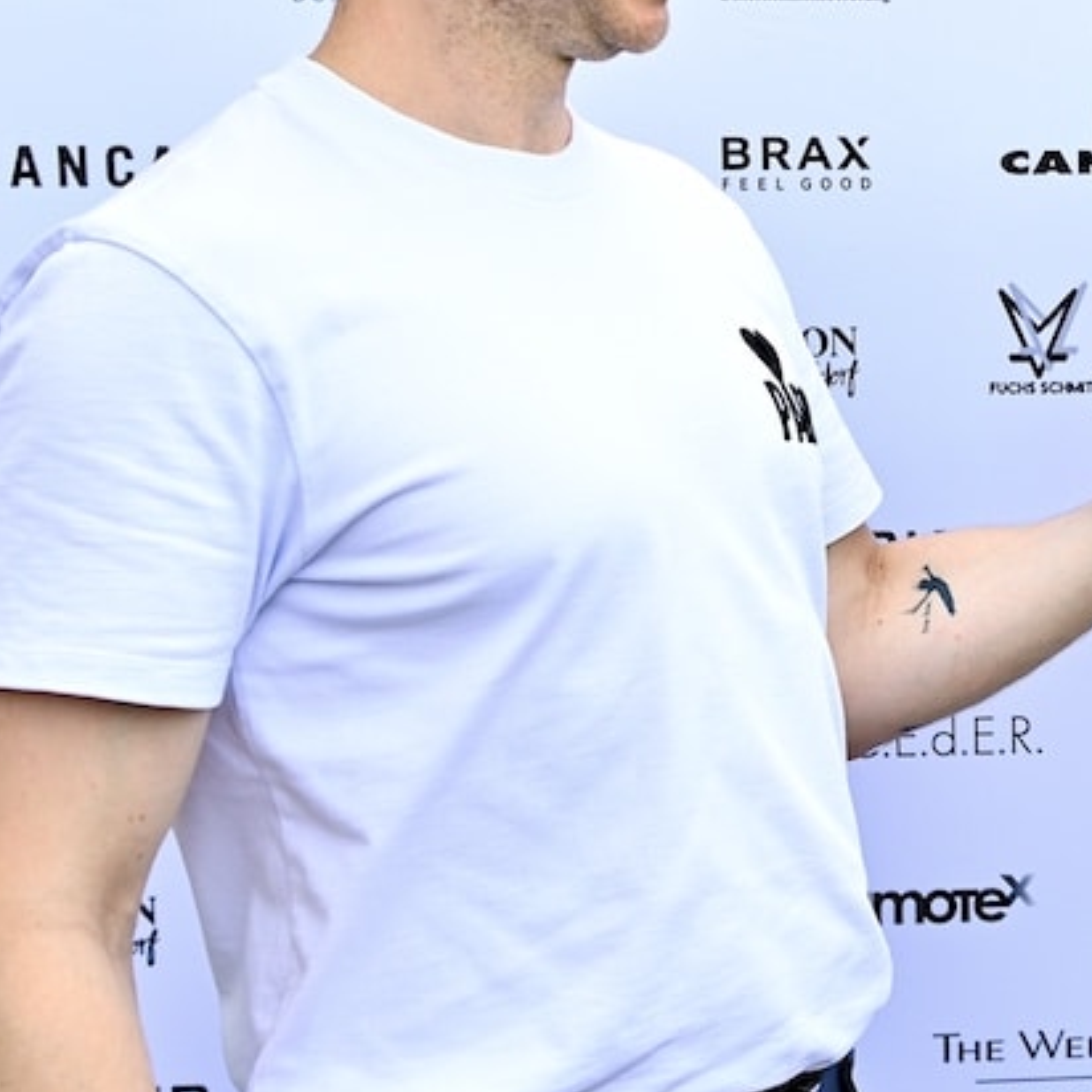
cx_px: 1230
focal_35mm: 74
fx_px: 2641
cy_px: 351
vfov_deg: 23.2
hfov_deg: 22.0
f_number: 4
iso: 100
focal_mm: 35
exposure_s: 1/100
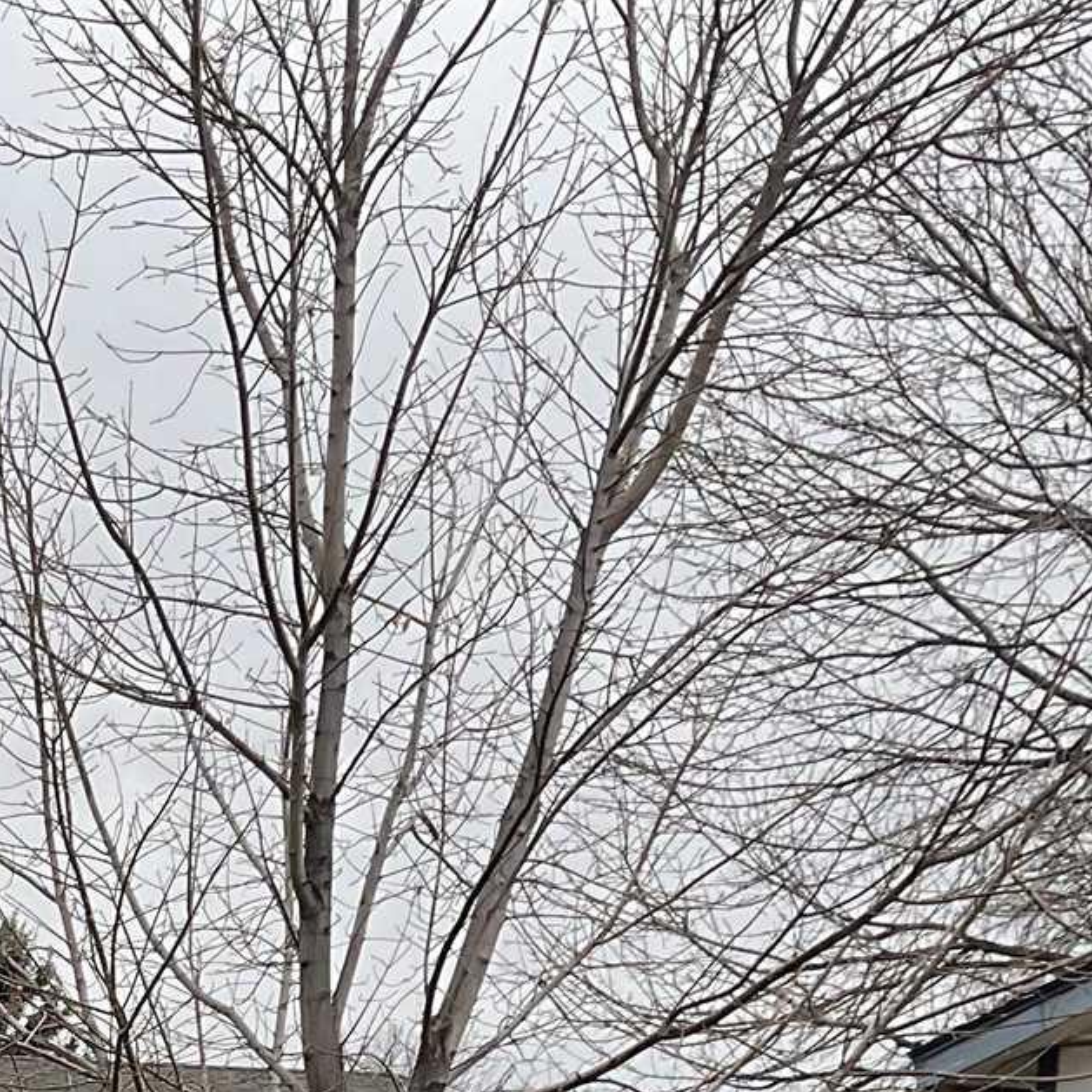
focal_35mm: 94
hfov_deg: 17.5
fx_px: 3355
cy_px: 1794
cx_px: -268
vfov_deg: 16.3
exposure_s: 1/432
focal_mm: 3
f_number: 1.8
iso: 16
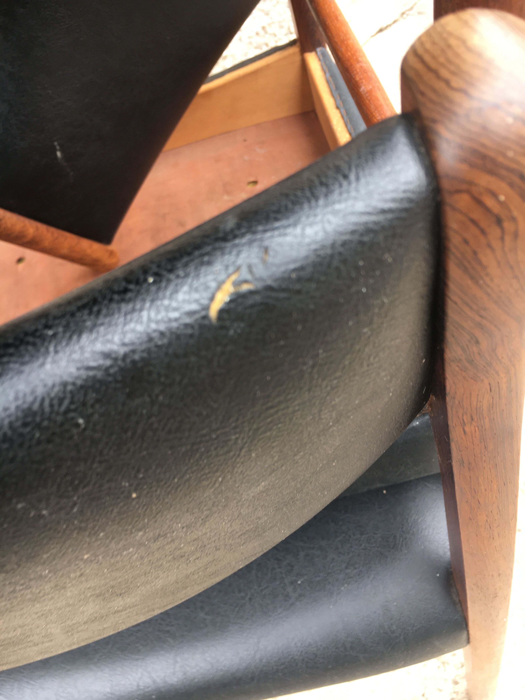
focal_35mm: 29
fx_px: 586
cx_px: 262
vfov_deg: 61.7
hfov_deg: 48.2
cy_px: 350
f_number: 2.2
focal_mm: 4.15
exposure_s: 1/50
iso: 32
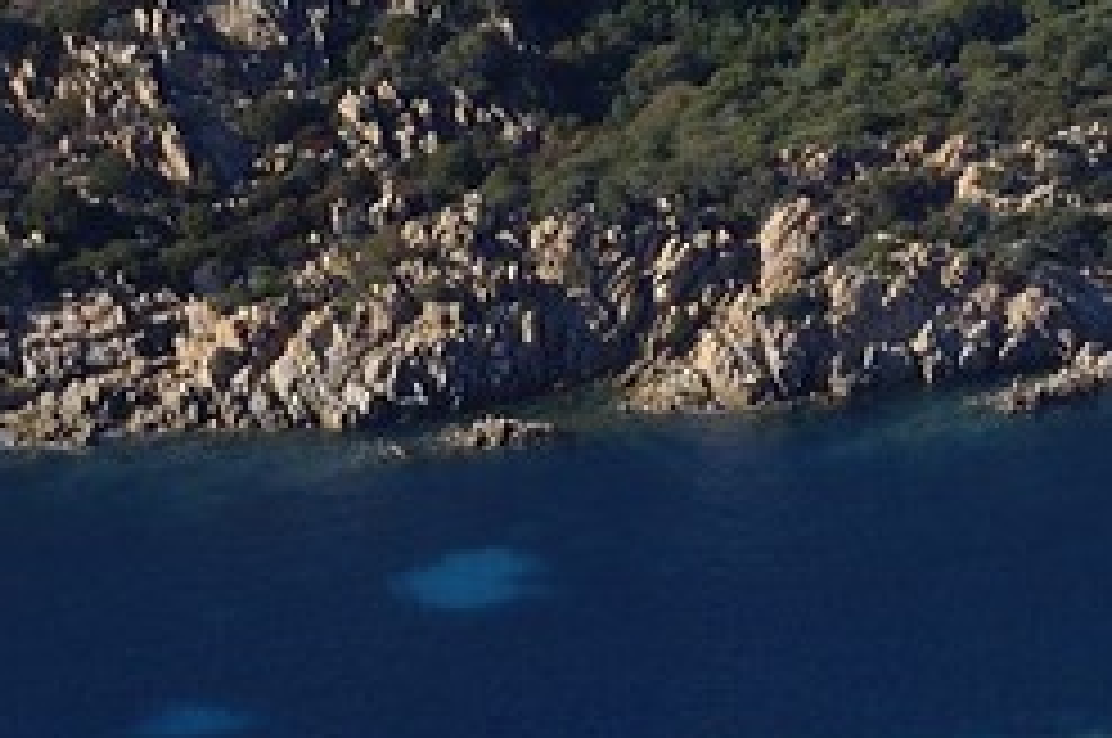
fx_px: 12000
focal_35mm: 389
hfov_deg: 5.1
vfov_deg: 3.5
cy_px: -1138
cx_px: 3223
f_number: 10
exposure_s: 1/800
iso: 400
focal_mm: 60
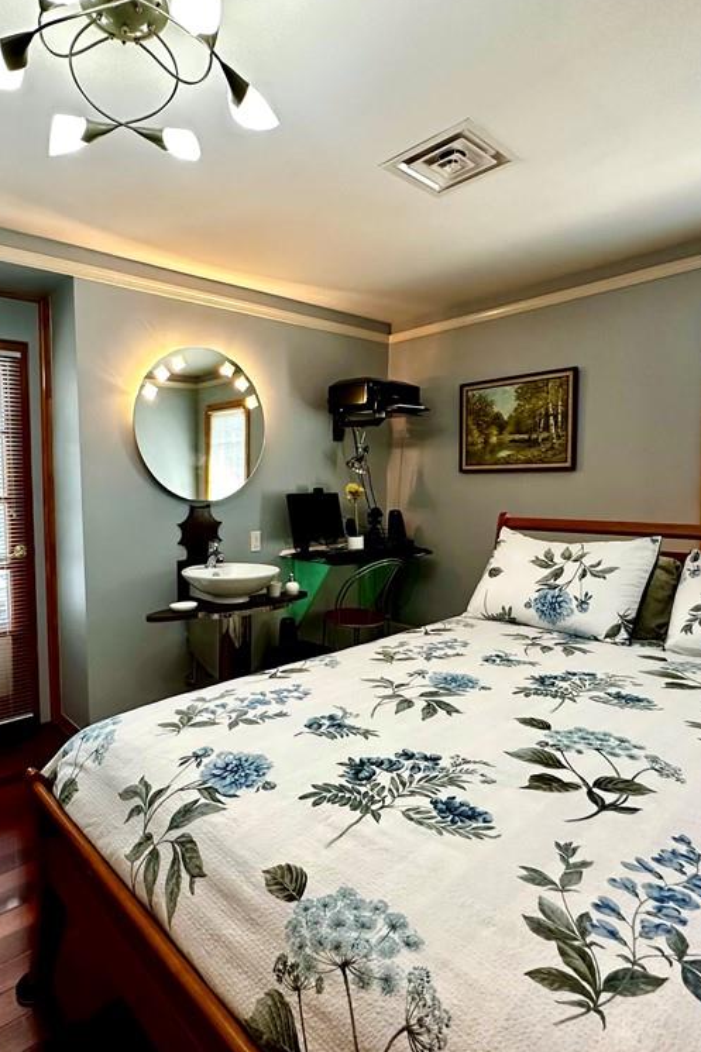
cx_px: 271
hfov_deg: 61.2
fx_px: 584
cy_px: 522
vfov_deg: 84.0
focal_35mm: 20
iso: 320
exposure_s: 1/120
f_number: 2.2
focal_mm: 2.22
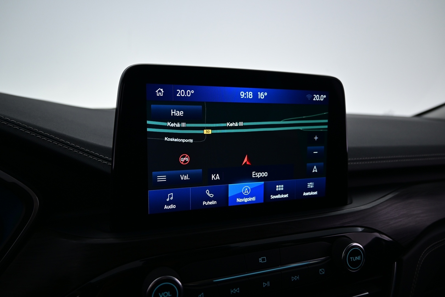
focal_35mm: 24
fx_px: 297
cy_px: 148
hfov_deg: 73.7
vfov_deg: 53.1
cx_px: 222
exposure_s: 1/25
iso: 360
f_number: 3.5
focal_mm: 16
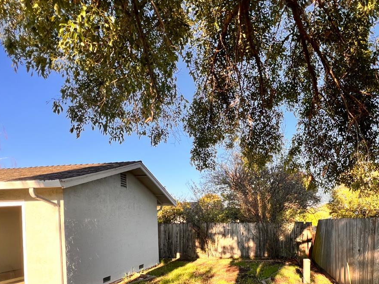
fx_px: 241
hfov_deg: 74.9
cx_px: 240
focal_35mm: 22
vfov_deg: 56.6
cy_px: 227
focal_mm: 1.57
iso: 32
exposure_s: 1/241
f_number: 1.8
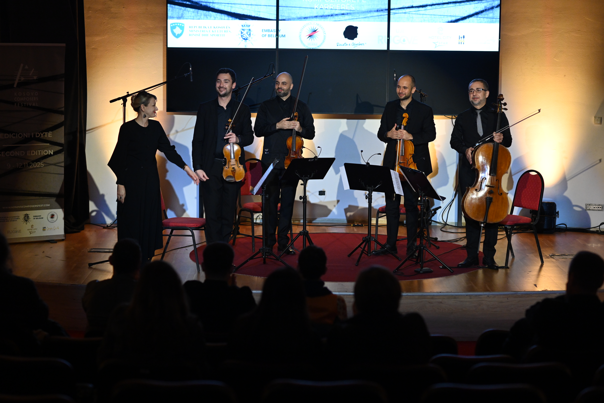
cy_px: 202
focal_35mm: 85
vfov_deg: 16.1
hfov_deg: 23.9
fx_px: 1426
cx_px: 302
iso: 2500
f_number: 2.8
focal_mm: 85
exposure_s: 1/320
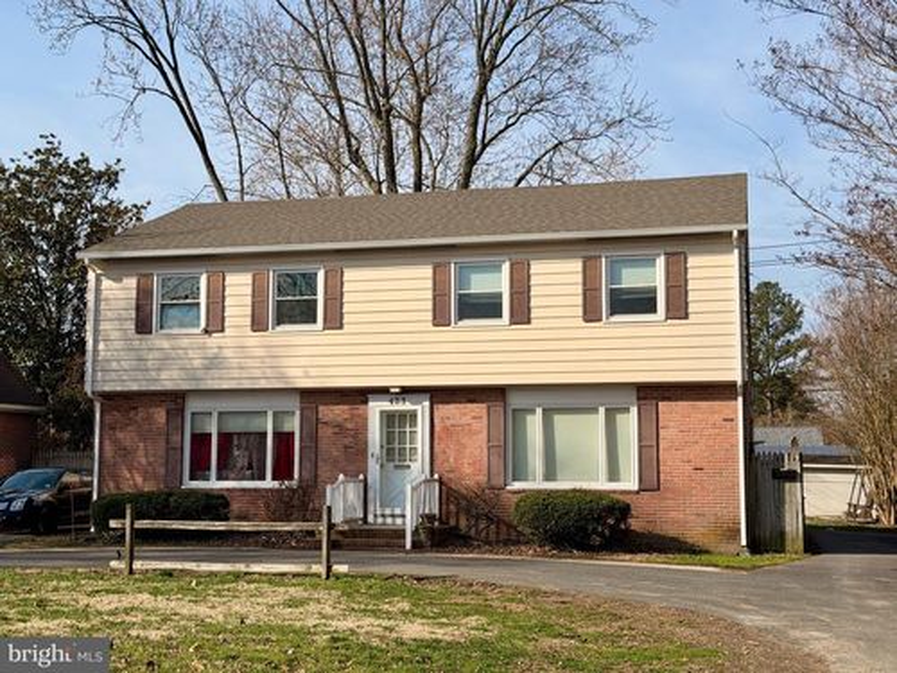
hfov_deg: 39.7
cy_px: 336
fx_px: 1244
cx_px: 448
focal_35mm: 48
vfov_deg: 30.3
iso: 64
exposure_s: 1/6024
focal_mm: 6.76
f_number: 1.78
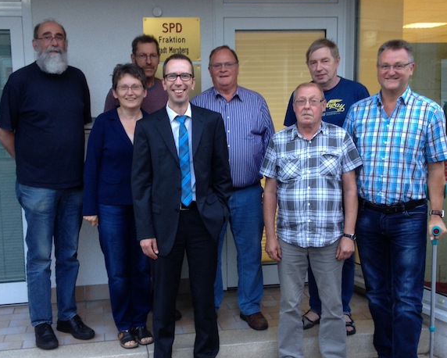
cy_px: 178
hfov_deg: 49.1
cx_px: 225
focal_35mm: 37
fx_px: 490
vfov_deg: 40.2
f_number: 2.4
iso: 64
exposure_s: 1/20
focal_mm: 4.28
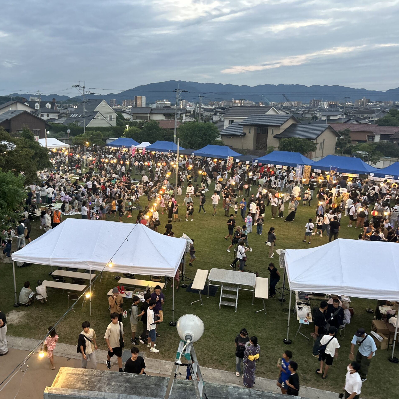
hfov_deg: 51.7
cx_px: 140
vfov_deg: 52.5
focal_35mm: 31
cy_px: 198
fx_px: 404
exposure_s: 1/60
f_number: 1.5
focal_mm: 5.7
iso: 250
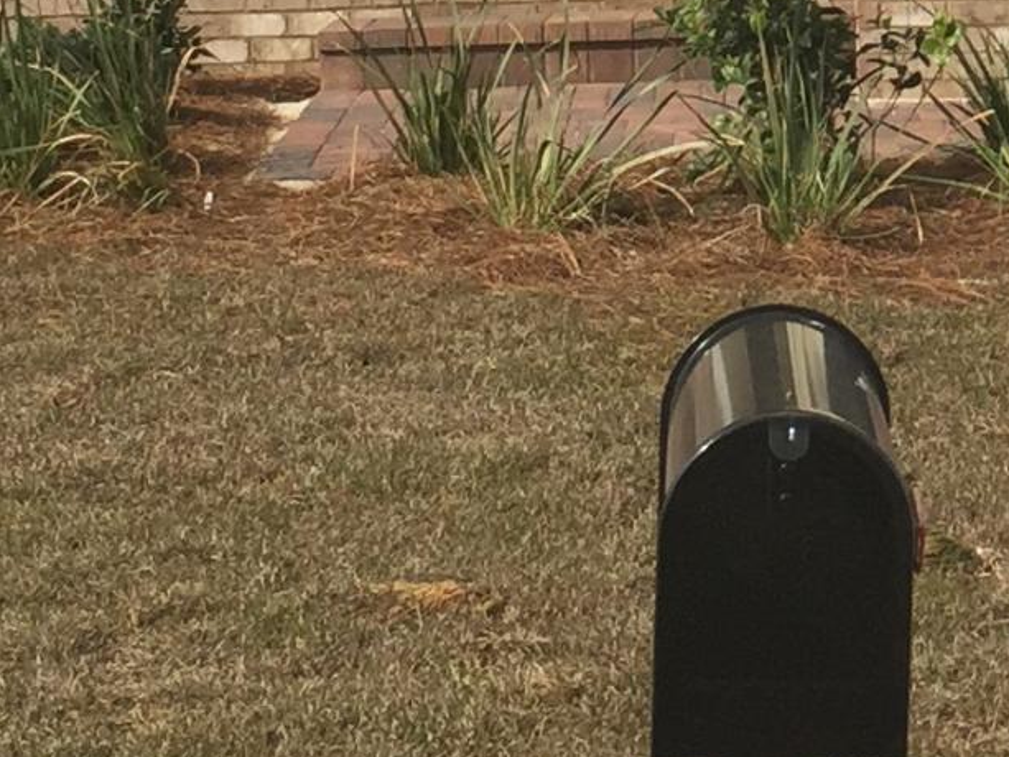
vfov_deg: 10.0
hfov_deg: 13.6
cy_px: -530
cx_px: 1123
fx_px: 4140
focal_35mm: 142
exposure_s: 1/2639
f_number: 2.2
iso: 32
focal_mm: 4.15
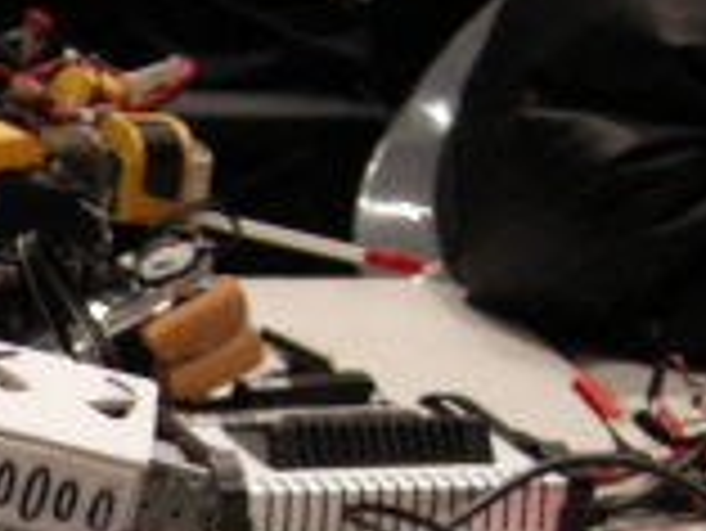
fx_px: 4674
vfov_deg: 6.4
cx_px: -481
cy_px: 918
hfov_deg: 8.4
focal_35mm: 229
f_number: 3.5
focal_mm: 12.9
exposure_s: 1/60.7
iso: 400
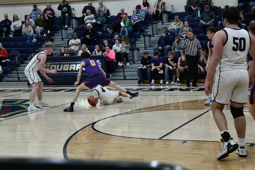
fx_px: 510
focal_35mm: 72
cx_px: 128
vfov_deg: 18.9
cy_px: 85
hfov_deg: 28.1
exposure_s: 1/320
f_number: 11
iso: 16000
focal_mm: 72
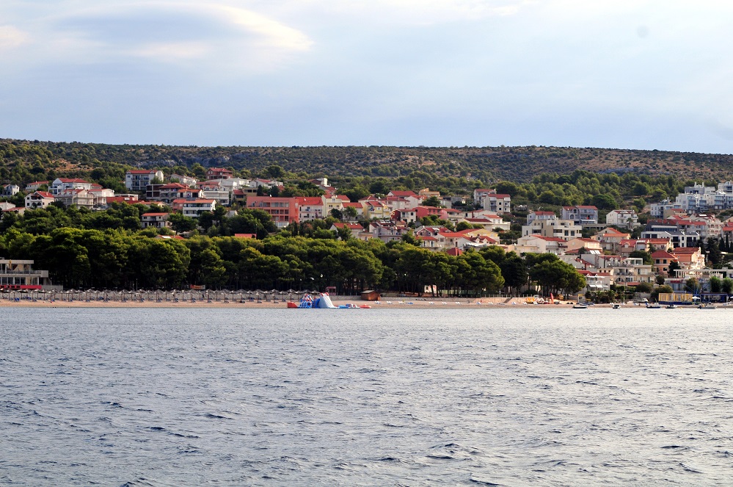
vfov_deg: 13.0
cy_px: 244
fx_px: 2135
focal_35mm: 105
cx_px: 366
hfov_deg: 19.5
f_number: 6.3
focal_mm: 70
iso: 320
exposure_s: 1/1250
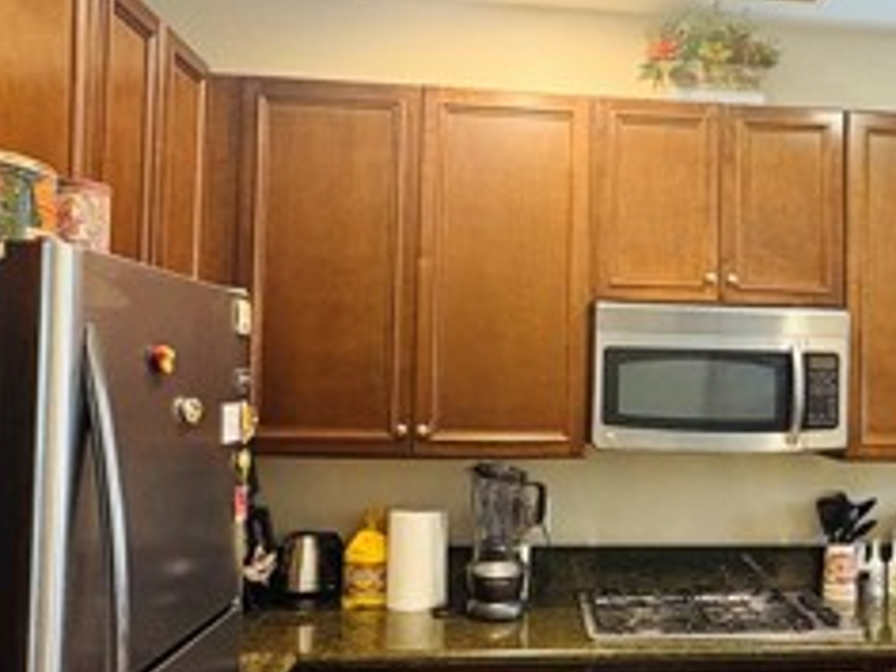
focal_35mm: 38
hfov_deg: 47.3
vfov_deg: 37.7
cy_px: 345
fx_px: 984
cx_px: 661
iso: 640
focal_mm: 2.22
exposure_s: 1/40
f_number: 2.2
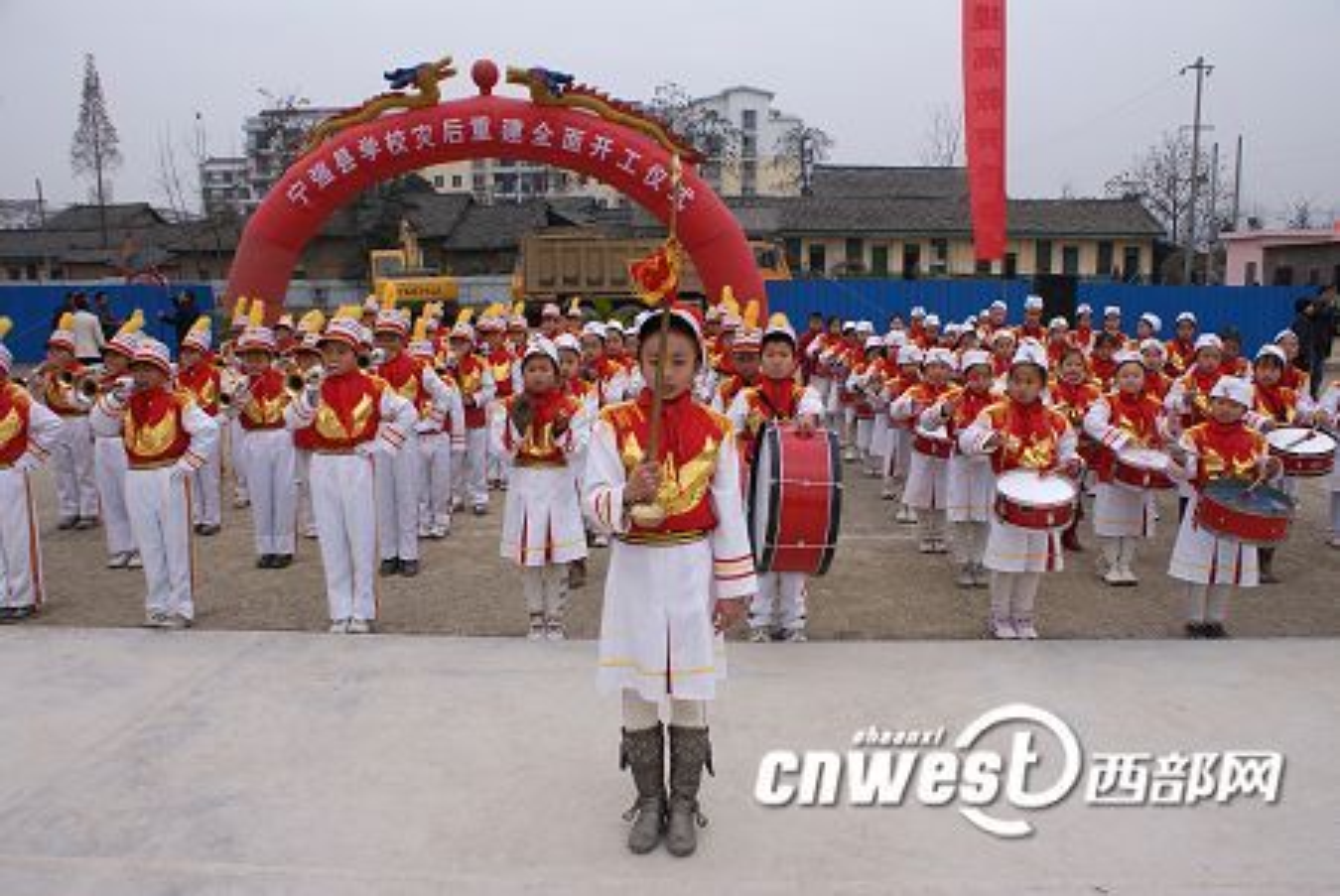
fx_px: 1006
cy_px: 448
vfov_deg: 48.0
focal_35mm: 27
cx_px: 670
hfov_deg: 67.3
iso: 100
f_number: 5.6
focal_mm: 18
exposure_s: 1/250
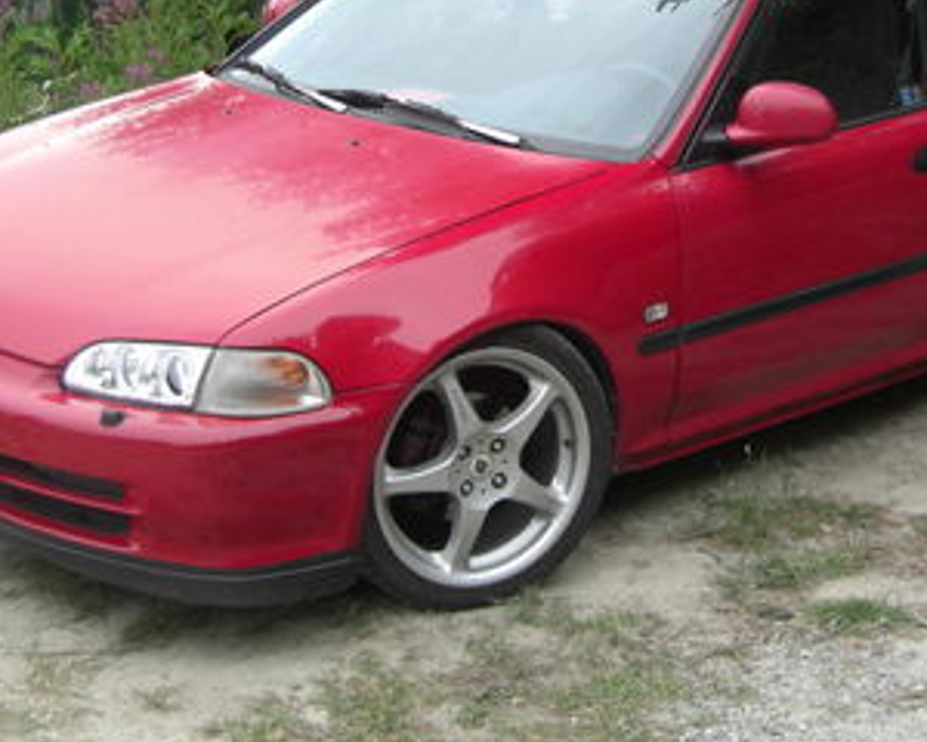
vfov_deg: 19.1
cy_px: 90
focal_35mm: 79
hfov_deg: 24.1
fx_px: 2167
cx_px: 544
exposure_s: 1/125
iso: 80
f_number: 2.8
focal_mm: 7.9
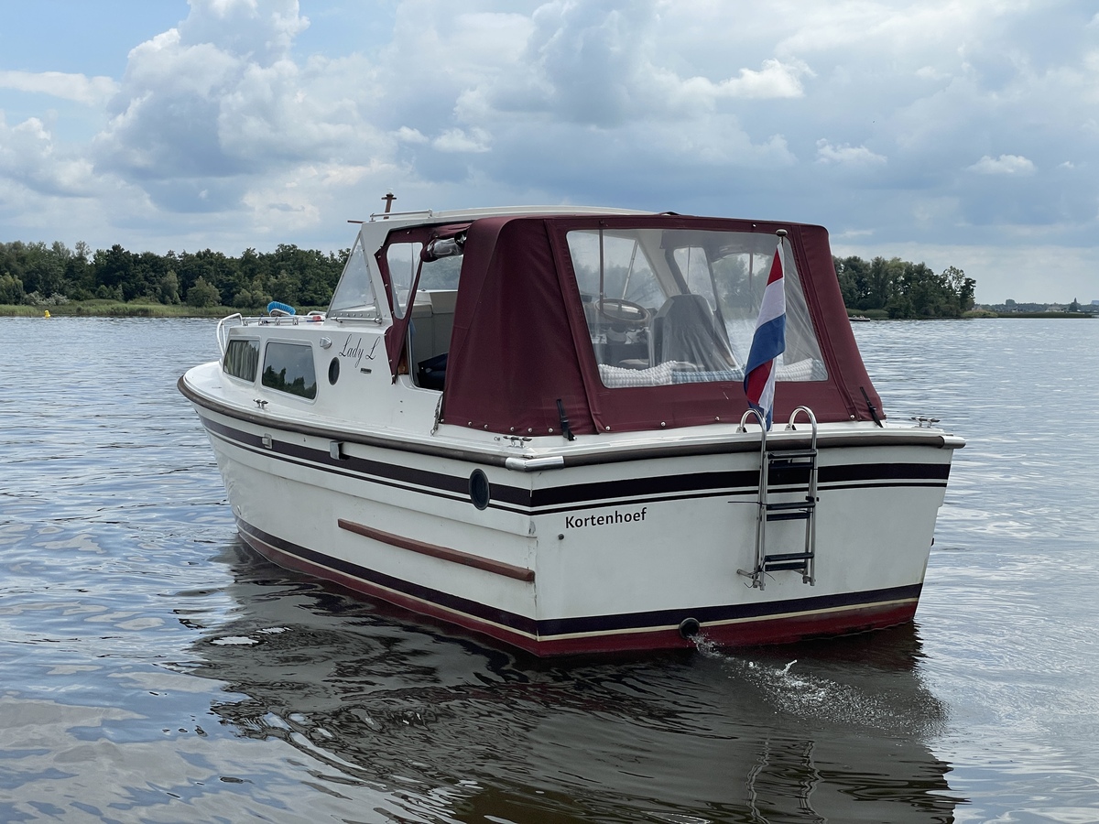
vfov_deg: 28.0
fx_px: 1651
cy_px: 412
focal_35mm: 52
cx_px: 550
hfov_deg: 36.8
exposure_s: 1/2519
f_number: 2
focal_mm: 6
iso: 25
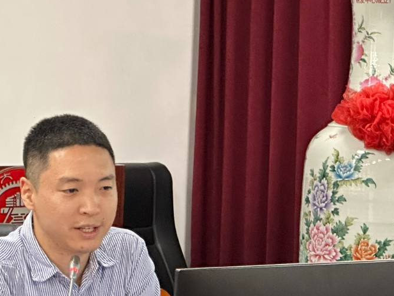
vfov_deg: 8.0
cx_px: 160
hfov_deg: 10.7
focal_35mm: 185
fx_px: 2105
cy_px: 237
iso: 400
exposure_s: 1/50
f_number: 2.8
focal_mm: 9
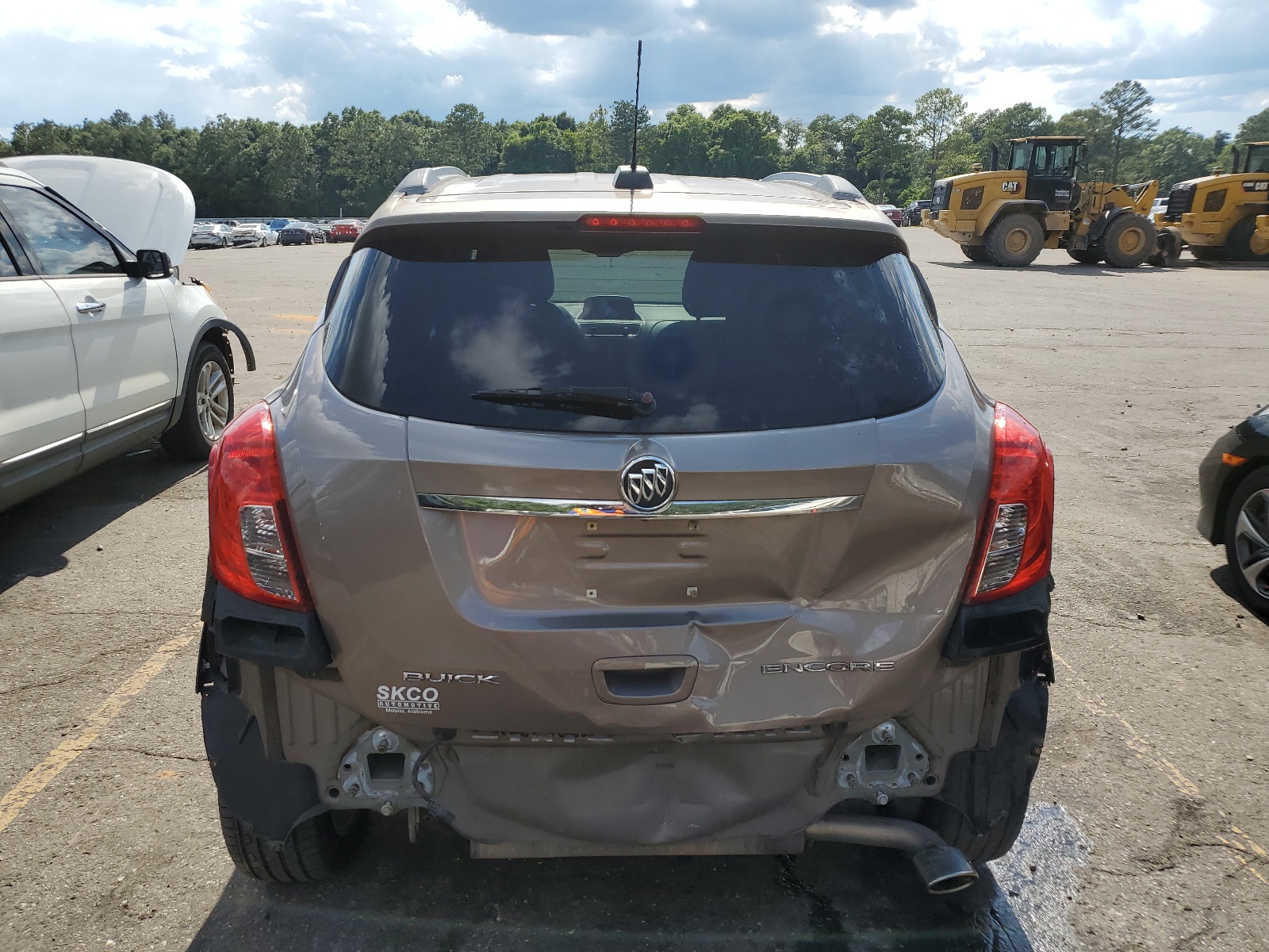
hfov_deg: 67.3
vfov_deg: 53.1
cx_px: 634
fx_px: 953
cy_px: 476
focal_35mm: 26
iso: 50
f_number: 1.5
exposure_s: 1/3333
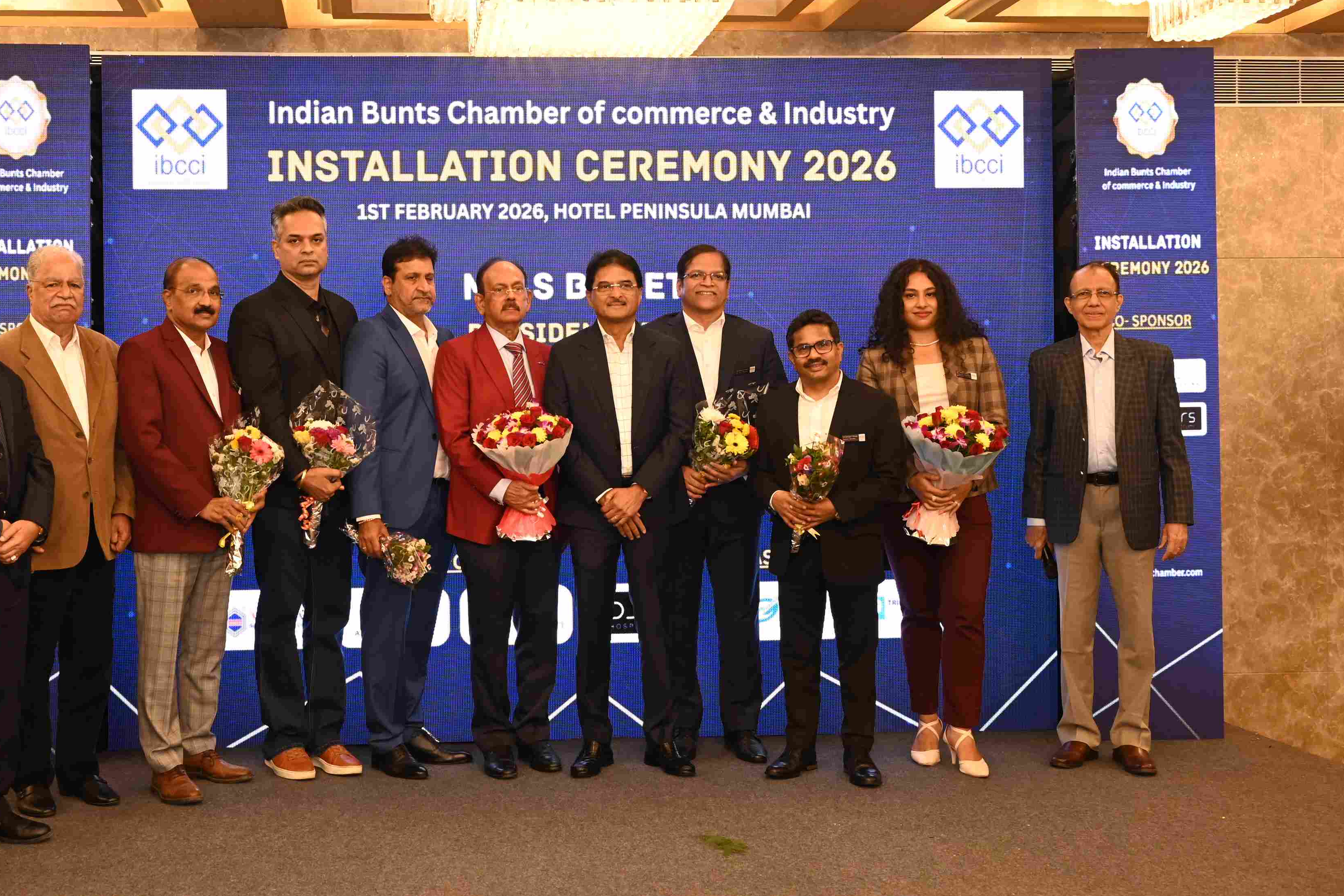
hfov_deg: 46.0
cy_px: 413
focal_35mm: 42
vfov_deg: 32.1
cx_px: 451
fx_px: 1556
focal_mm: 30.5
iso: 1600
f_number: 5
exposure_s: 1/100
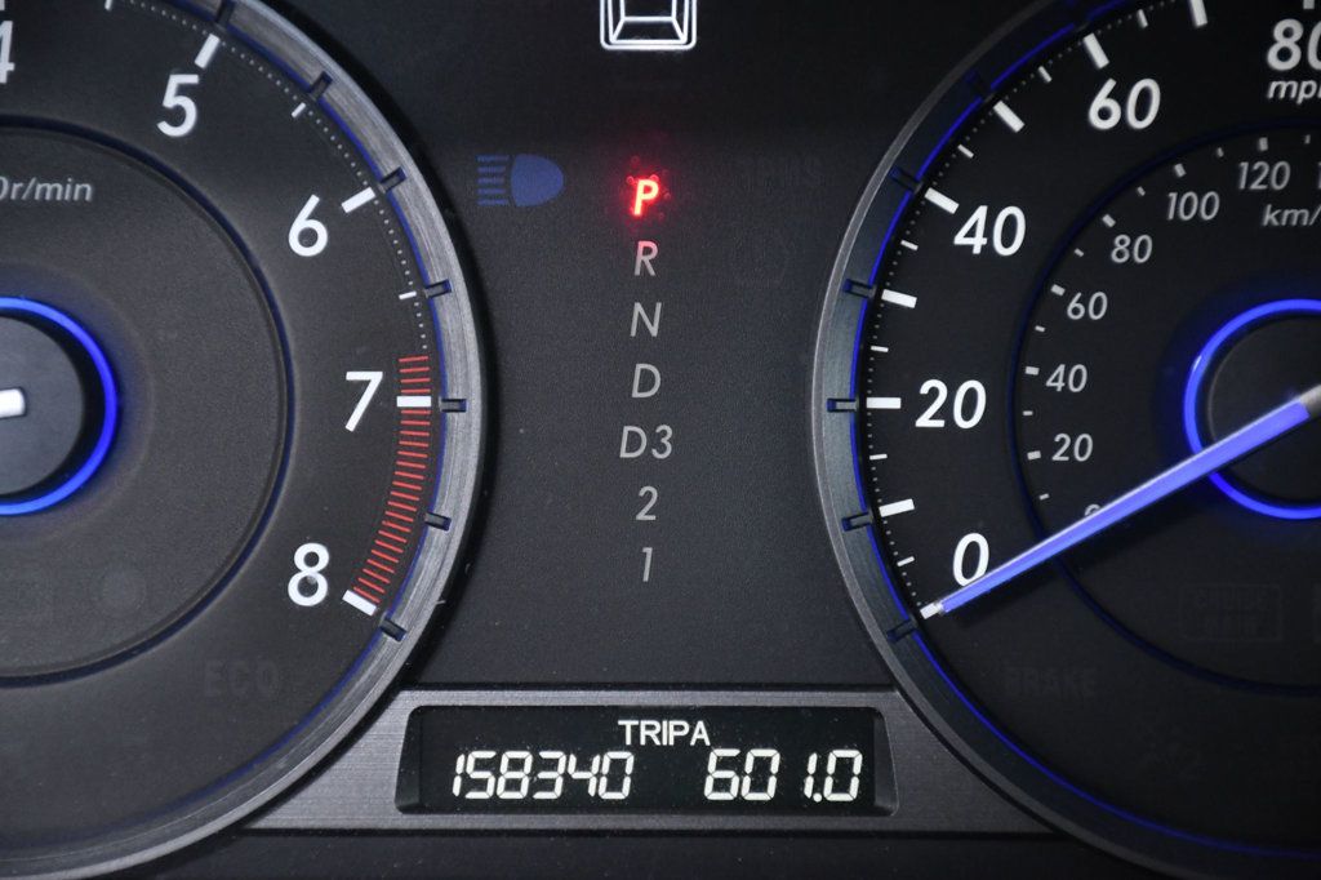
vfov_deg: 9.1
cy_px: 440
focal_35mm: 150
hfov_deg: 13.7
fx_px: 5502
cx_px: 660
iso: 2500
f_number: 5.6
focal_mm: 100
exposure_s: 1/125
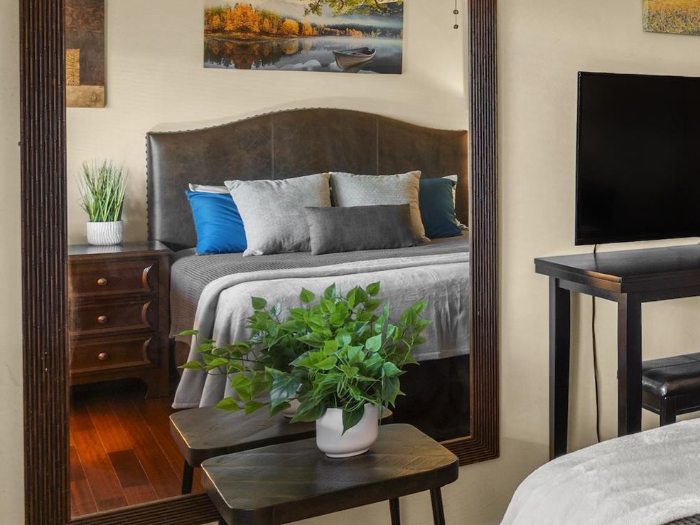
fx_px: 970
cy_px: 140
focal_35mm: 48
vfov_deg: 29.8
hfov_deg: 30.8
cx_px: 916
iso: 100
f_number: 8
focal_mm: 16
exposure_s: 1/1.67
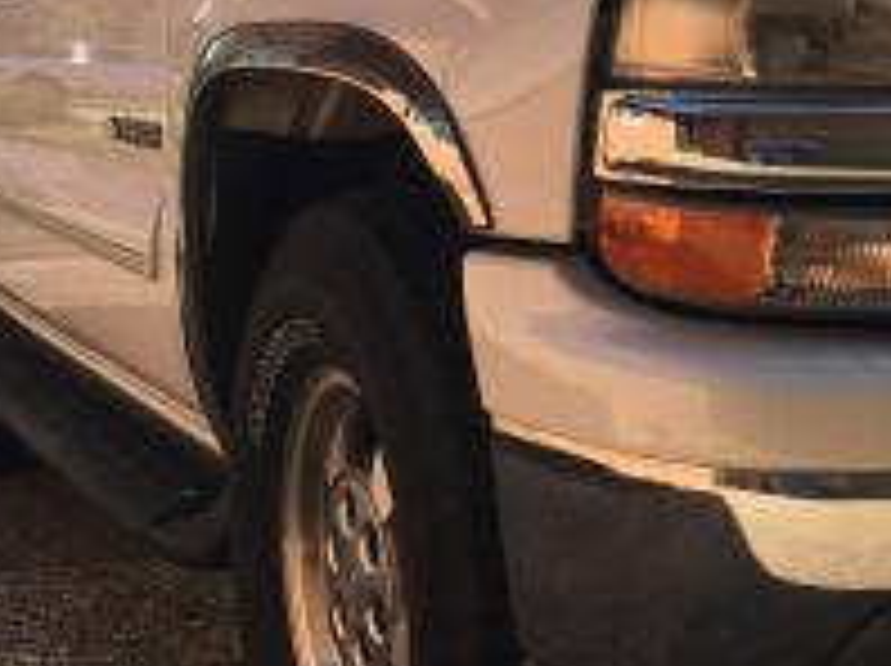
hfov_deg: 24.7
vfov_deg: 19.8
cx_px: 954
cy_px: 256
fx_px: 1902
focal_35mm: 74
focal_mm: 4.15
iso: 25
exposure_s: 1/999
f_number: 2.2
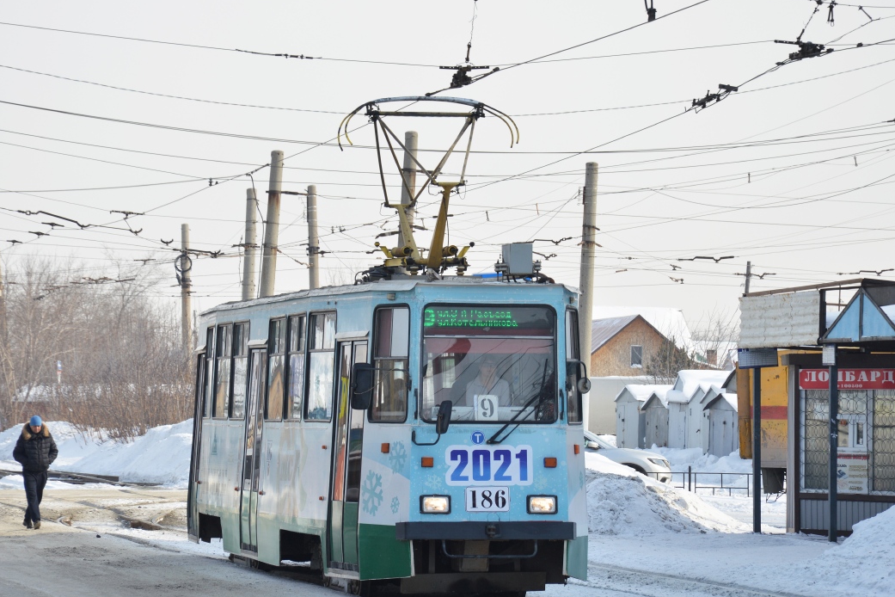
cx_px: 444
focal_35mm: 182
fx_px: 4514
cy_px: 305
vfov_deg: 7.6
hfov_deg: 11.3
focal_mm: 105
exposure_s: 1/250
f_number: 7.1
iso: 100
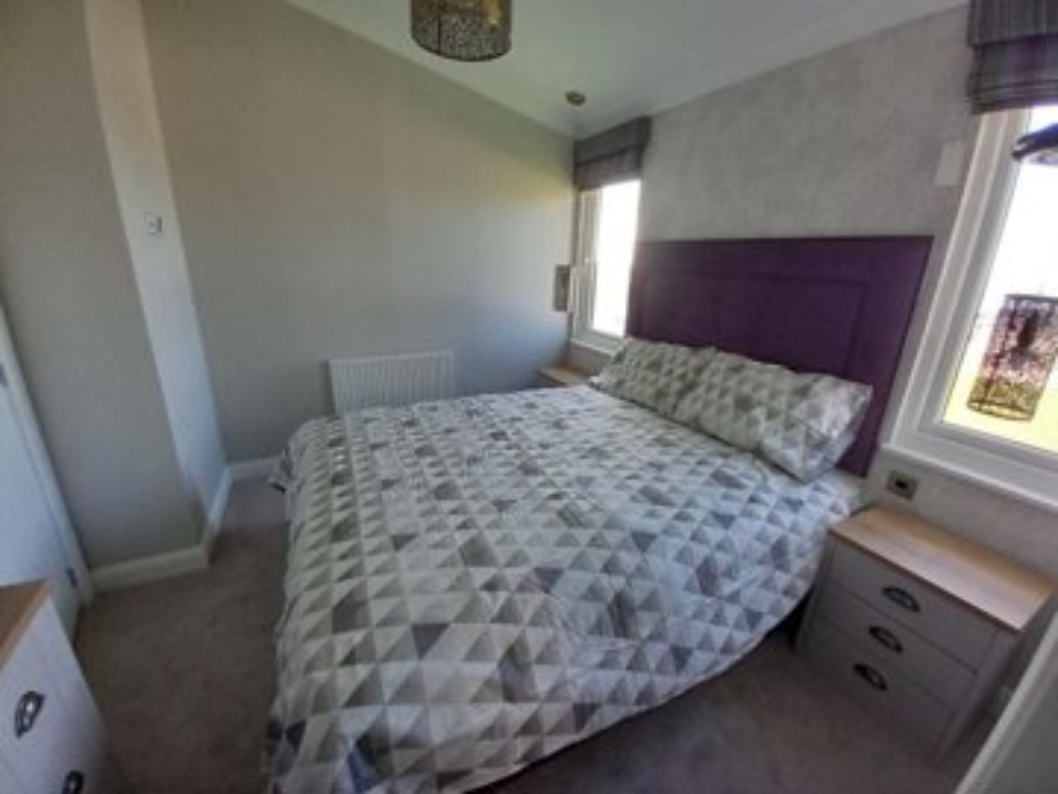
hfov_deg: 106.2
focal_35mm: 13
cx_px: 529
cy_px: 397
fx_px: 397
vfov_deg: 89.9
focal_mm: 1.13
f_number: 2.2
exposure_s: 1/50
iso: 125
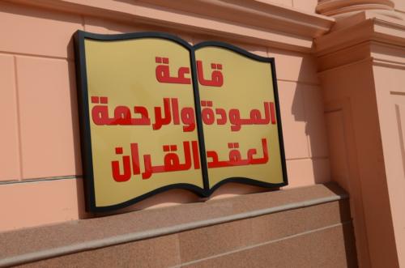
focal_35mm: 38
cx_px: 202
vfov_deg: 35.3
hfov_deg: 51.4
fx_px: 421
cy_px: 134
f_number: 16
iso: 800
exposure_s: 1/1000
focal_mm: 25
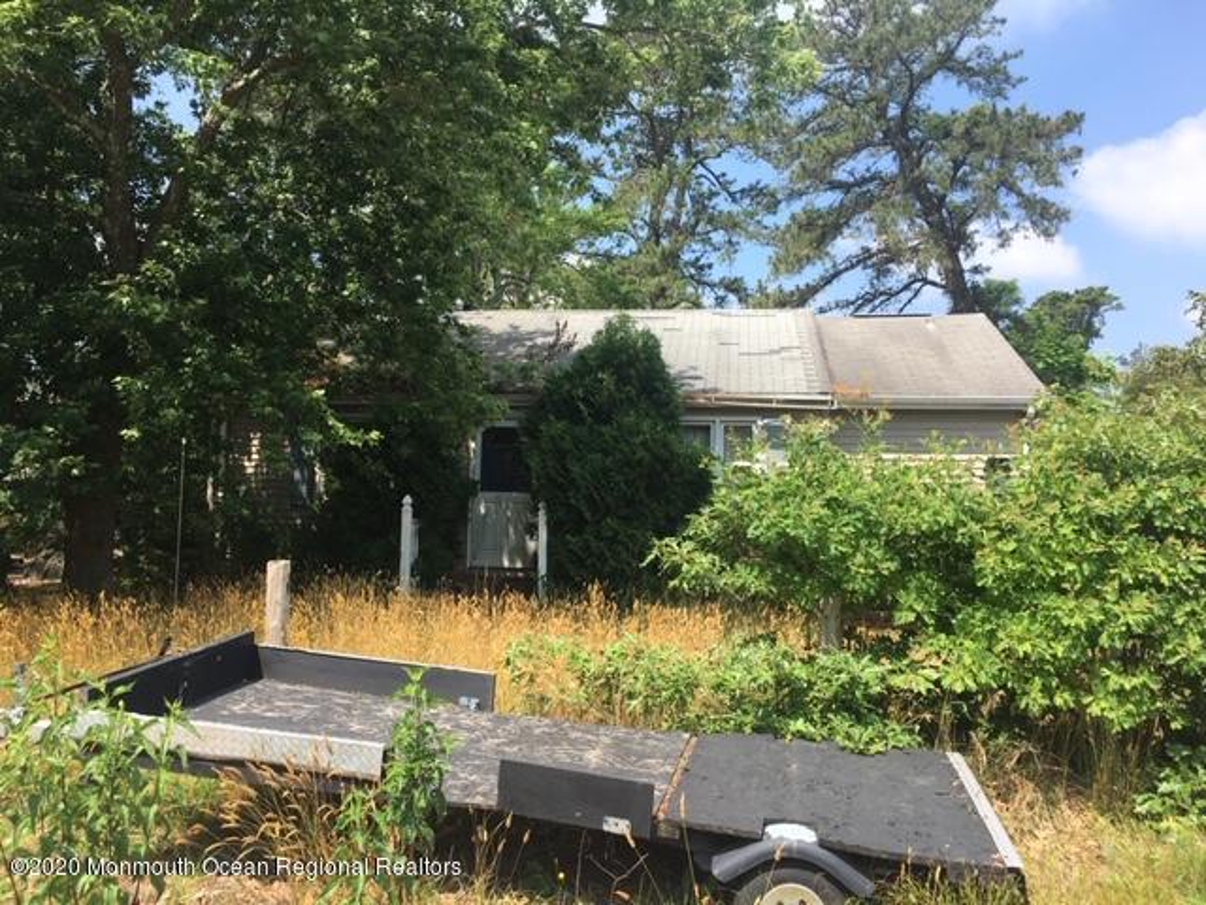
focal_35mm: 29
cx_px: 603
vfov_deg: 48.2
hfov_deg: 61.7
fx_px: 1010
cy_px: 452
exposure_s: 1/836
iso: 25
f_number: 2.2
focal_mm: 4.15
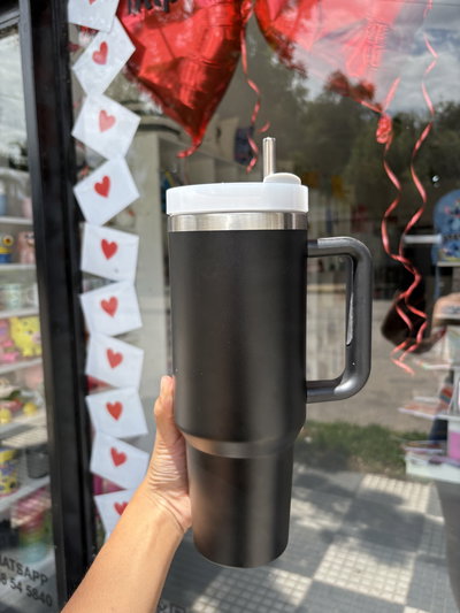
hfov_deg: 53.1
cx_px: 230
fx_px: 460
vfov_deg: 67.3
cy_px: 306
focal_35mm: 26
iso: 64
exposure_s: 1/1451
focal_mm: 5.96
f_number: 1.6
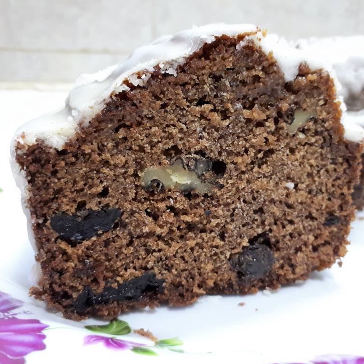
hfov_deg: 50.9
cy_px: 182
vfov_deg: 51.1
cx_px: 209
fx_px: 381
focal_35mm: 32
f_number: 1.9
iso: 500
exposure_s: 1/15
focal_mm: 3.6
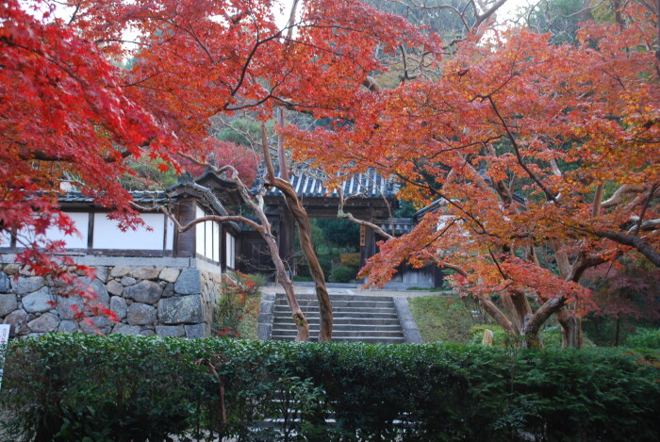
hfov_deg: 44.9
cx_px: 330
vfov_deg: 30.9
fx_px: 799
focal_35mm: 44
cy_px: 221
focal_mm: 29
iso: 200
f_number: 4.8
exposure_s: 1/40
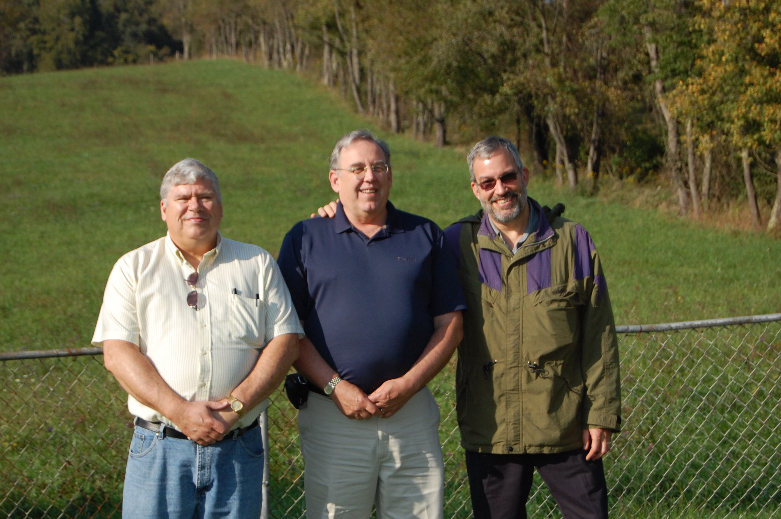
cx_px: 370
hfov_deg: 24.8
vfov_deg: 16.6
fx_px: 1777
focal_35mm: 82
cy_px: 276
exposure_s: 1/500
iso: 360
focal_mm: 50
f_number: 5.6
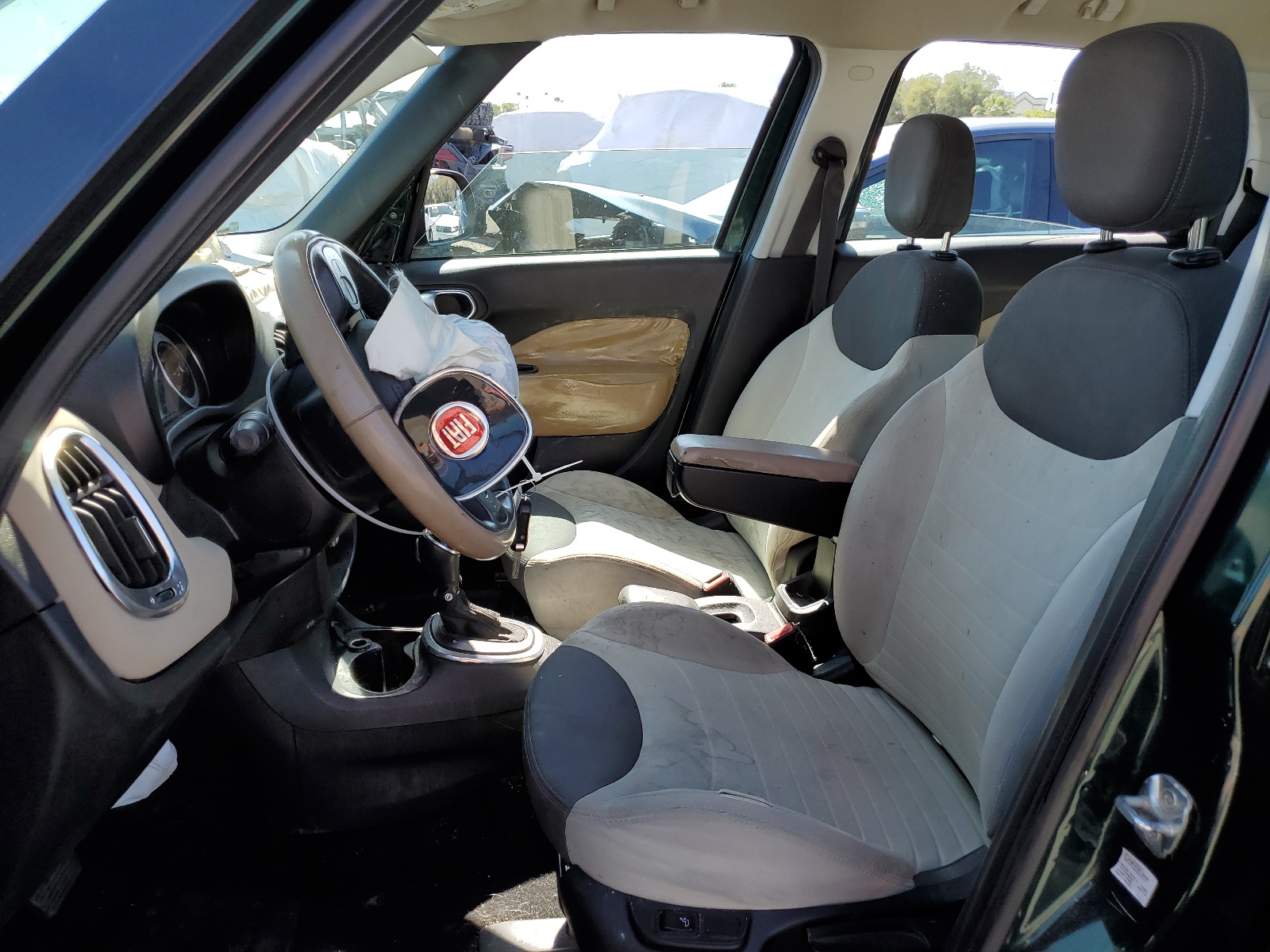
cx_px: 635
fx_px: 954
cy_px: 476
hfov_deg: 67.3
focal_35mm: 26
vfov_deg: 53.1
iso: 50
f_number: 1.5
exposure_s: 1/833
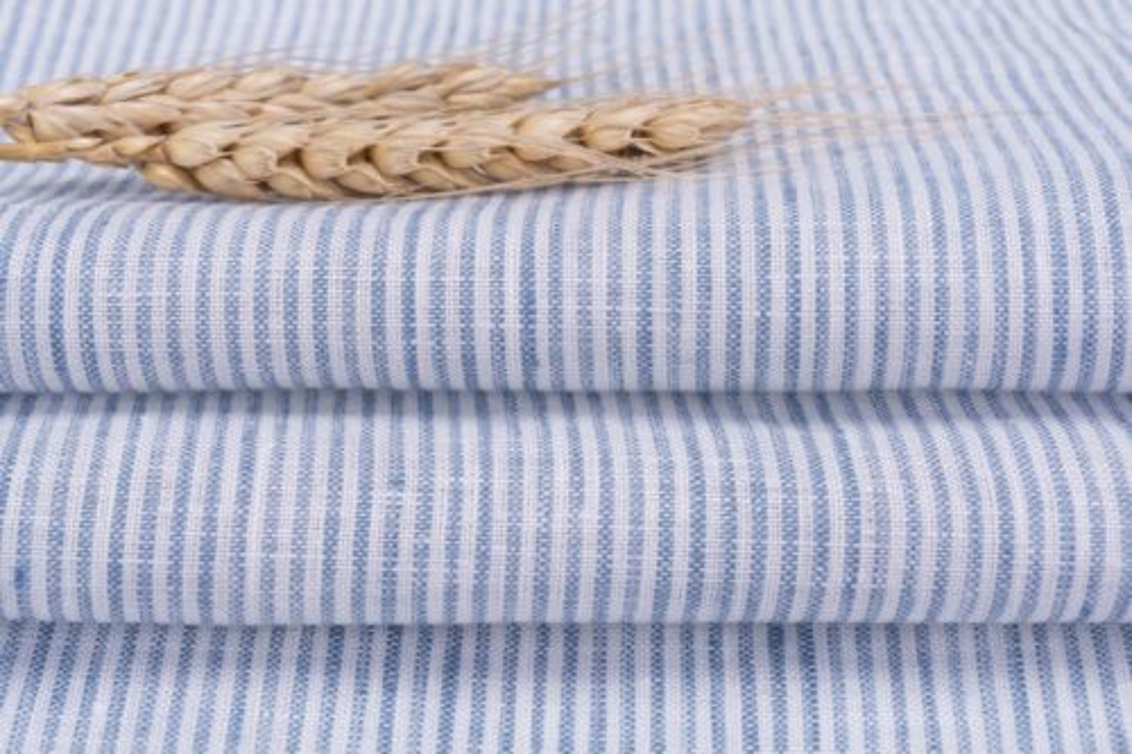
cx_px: 566
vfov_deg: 16.5
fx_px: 2593
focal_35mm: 82
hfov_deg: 24.6
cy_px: 377
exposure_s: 1/125
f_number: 11
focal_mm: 55
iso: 100
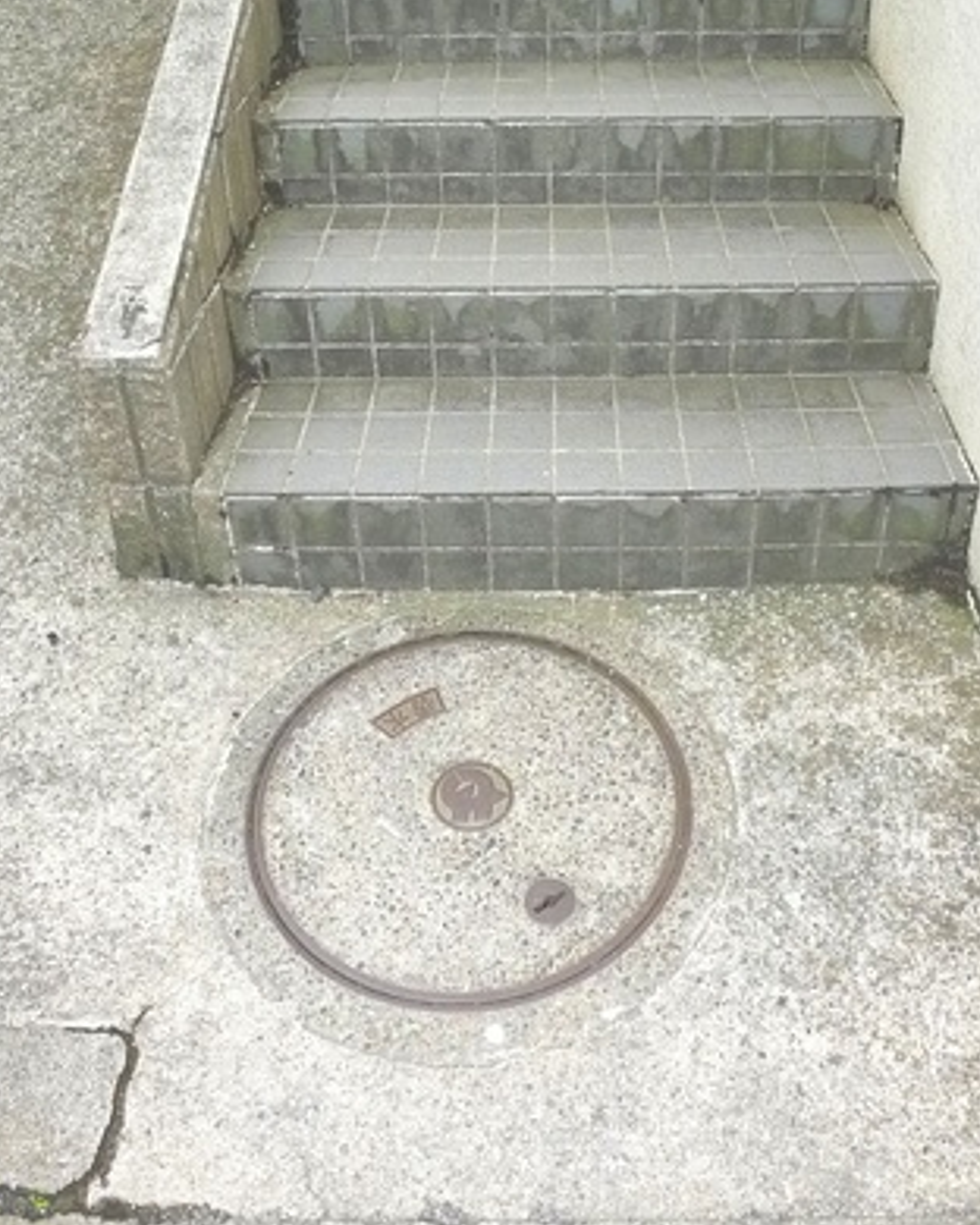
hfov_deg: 35.7
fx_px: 1523
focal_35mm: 42
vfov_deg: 41.8
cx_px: 532
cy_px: 239
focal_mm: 5.1
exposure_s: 1/250
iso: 400
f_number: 2.8
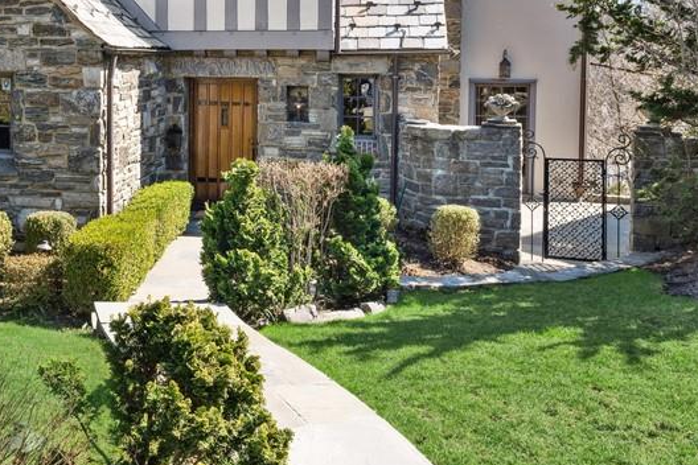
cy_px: 75
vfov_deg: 33.7
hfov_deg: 49.1
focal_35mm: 38
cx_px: 195
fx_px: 737
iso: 200
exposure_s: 1/50
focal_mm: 18.5
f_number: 11
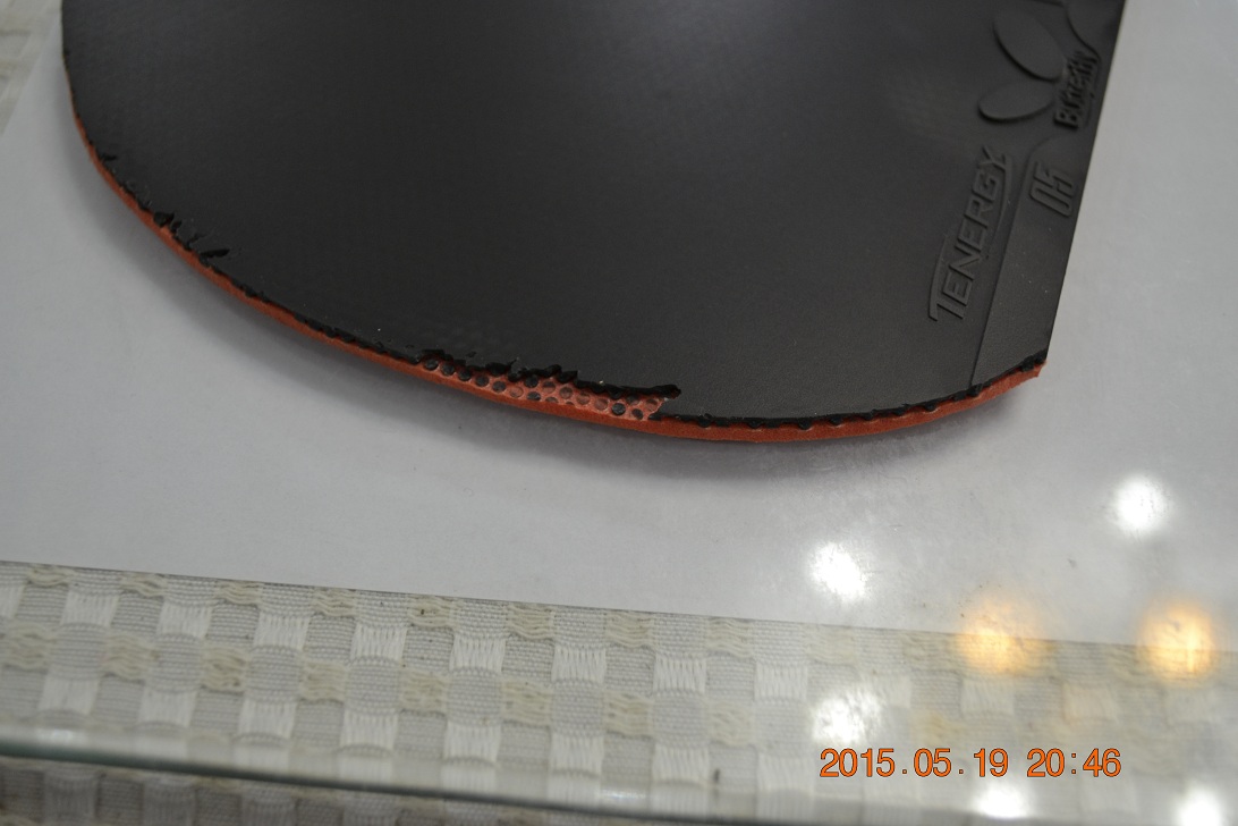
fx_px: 1341
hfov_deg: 49.6
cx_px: 619
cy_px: 413
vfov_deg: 34.2
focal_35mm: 39
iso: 400
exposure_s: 1/25
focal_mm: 26
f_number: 4.2
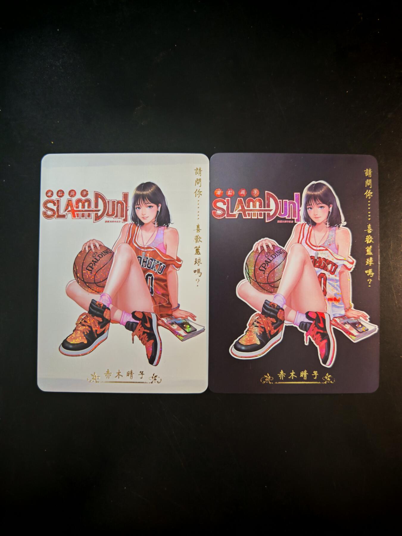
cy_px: 268
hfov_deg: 56.8
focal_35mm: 24
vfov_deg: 71.6
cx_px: 201
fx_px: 372
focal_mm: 6.67
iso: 800
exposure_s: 1/25
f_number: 1.9
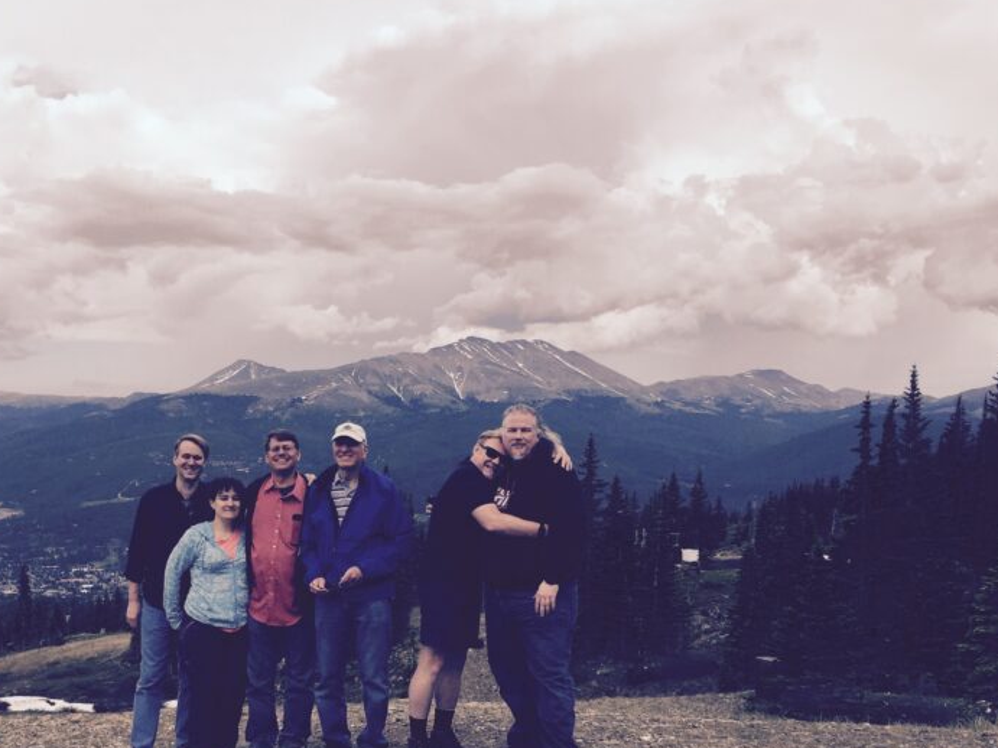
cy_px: 513
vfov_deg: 33.2
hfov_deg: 43.4
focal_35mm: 43
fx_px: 1240
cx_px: 350
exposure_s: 1/2198
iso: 32
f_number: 2.2
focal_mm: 4.15
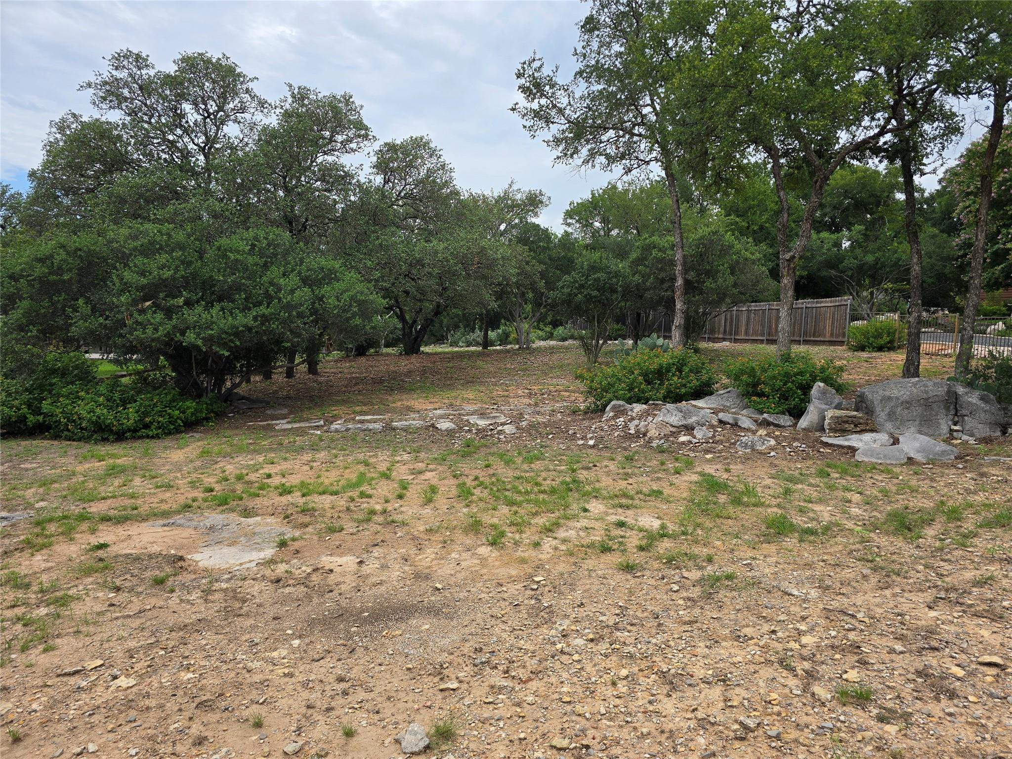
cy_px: 380
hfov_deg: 73.9
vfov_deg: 58.9
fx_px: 672
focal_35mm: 23
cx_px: 506
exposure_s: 1/352
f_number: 1.7
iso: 12
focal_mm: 6.3
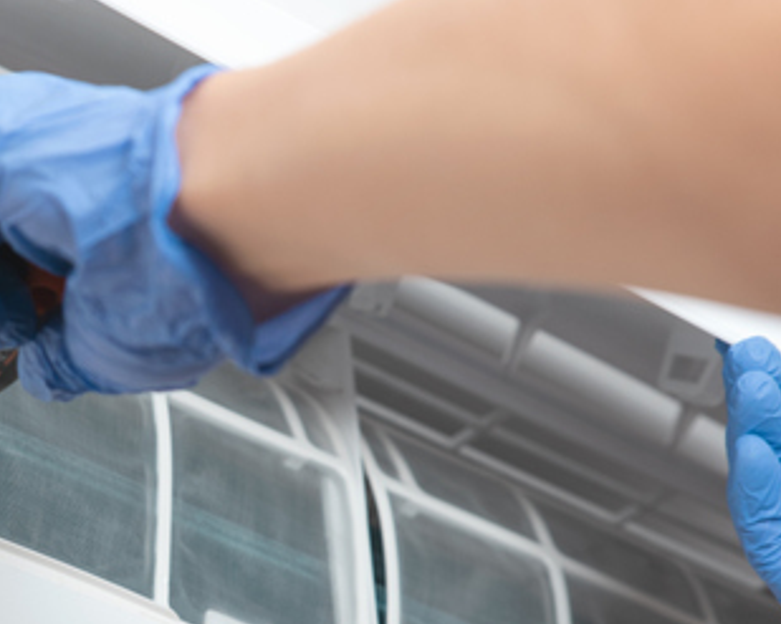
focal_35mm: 154
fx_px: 3559
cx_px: 167
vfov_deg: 10.0
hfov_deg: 12.5
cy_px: 443
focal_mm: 70
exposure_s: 1/125
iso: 100
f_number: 6.3
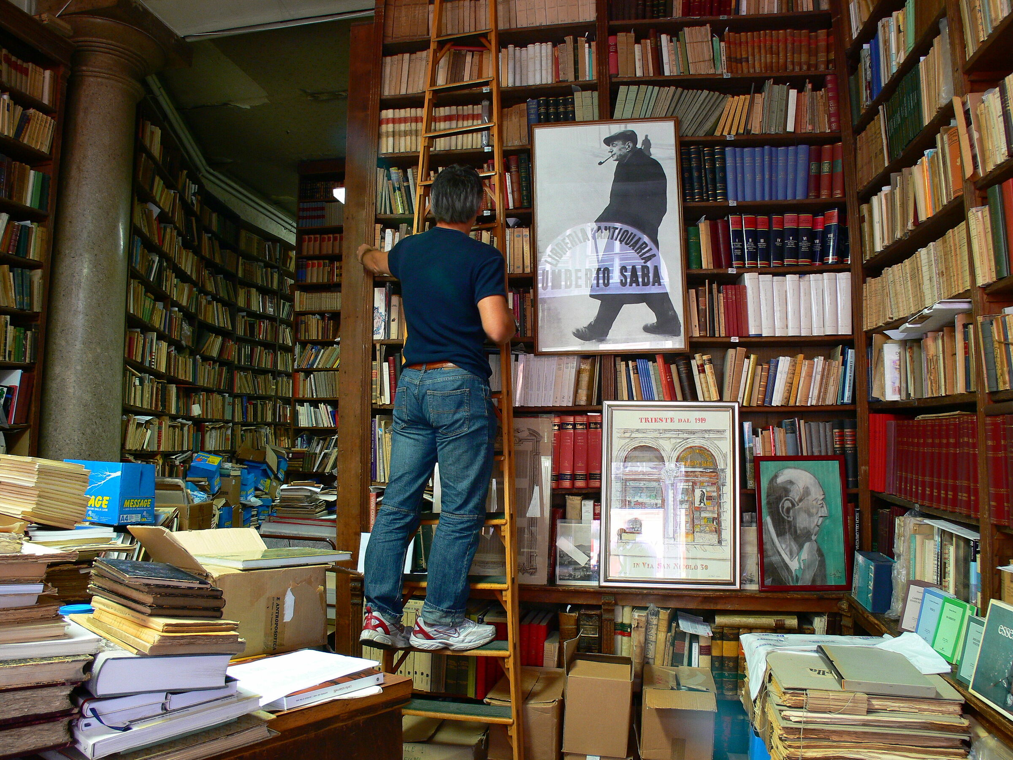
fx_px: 1024
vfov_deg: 40.7
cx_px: 506
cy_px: 380
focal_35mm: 35
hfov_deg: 52.6
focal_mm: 7.4
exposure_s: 1.6
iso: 80
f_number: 5
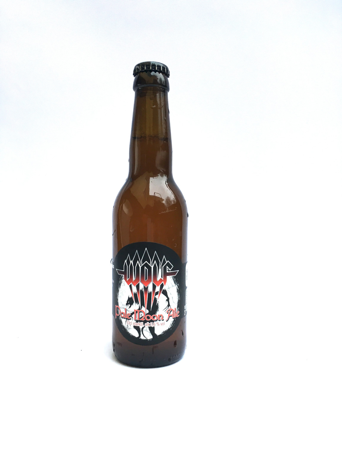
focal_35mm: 29
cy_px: 228
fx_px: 382
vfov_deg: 61.7
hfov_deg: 48.2
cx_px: 171
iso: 25
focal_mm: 4.15
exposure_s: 1/33
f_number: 2.2
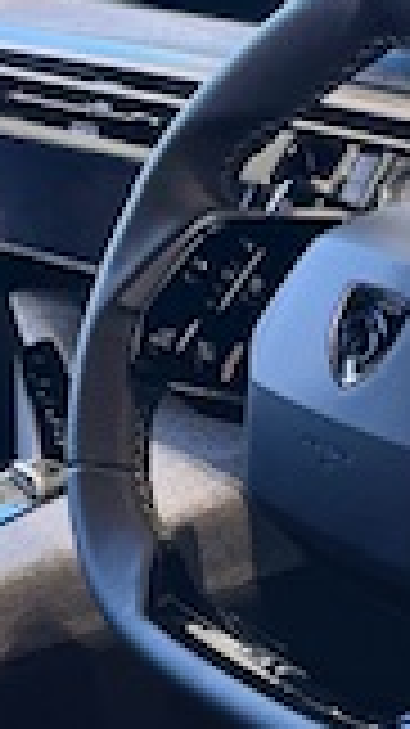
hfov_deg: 10.8
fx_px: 2167
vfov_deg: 19.0
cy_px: 549
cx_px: 185
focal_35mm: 112
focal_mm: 5.1
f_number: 1.6
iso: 40
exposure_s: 1/121
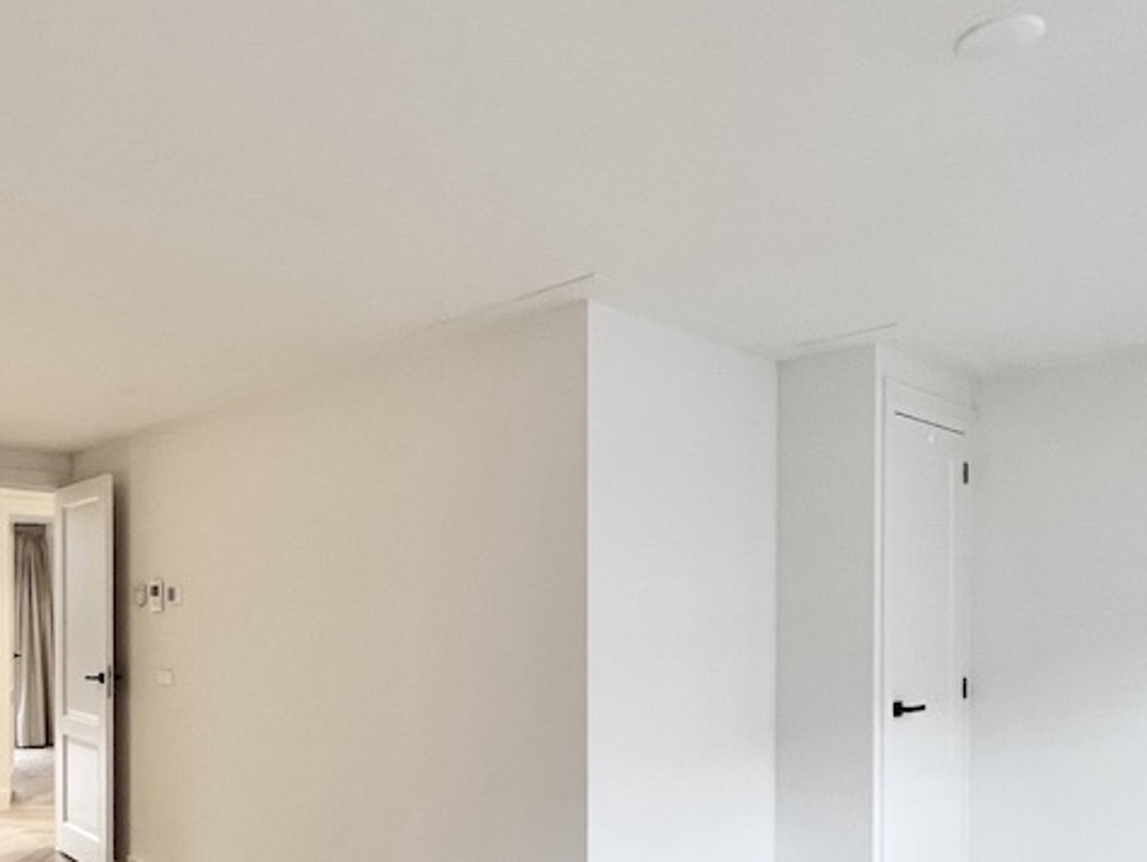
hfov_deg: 62.7
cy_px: 630
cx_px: 442
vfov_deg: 48.2
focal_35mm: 28
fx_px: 928
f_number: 1.8
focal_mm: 1.57
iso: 250
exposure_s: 1/100
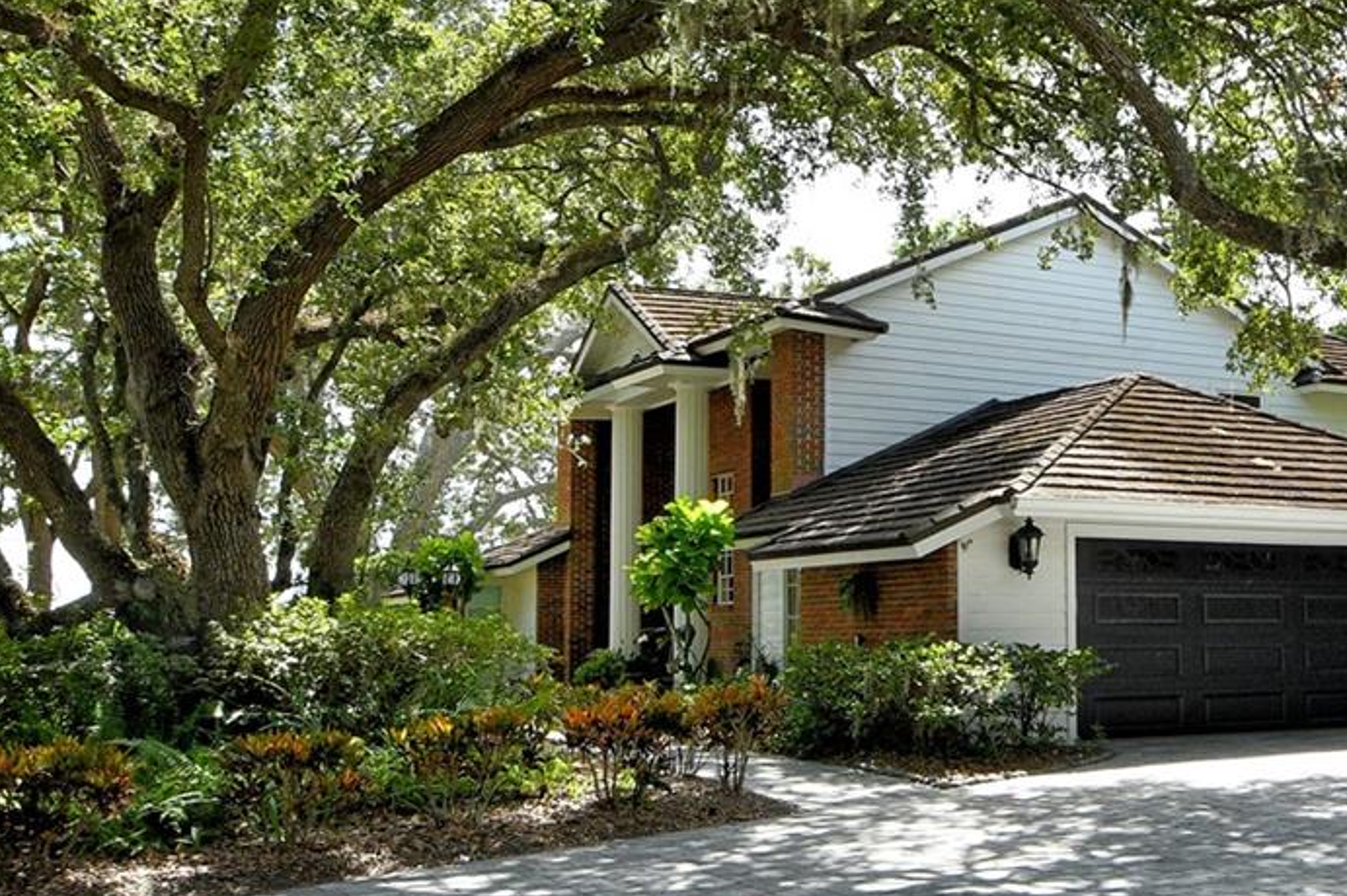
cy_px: 310
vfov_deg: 30.3
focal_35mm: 44
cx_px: 1238
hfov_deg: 40.7
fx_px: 1645
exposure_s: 1/250
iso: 640
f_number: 11
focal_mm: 13
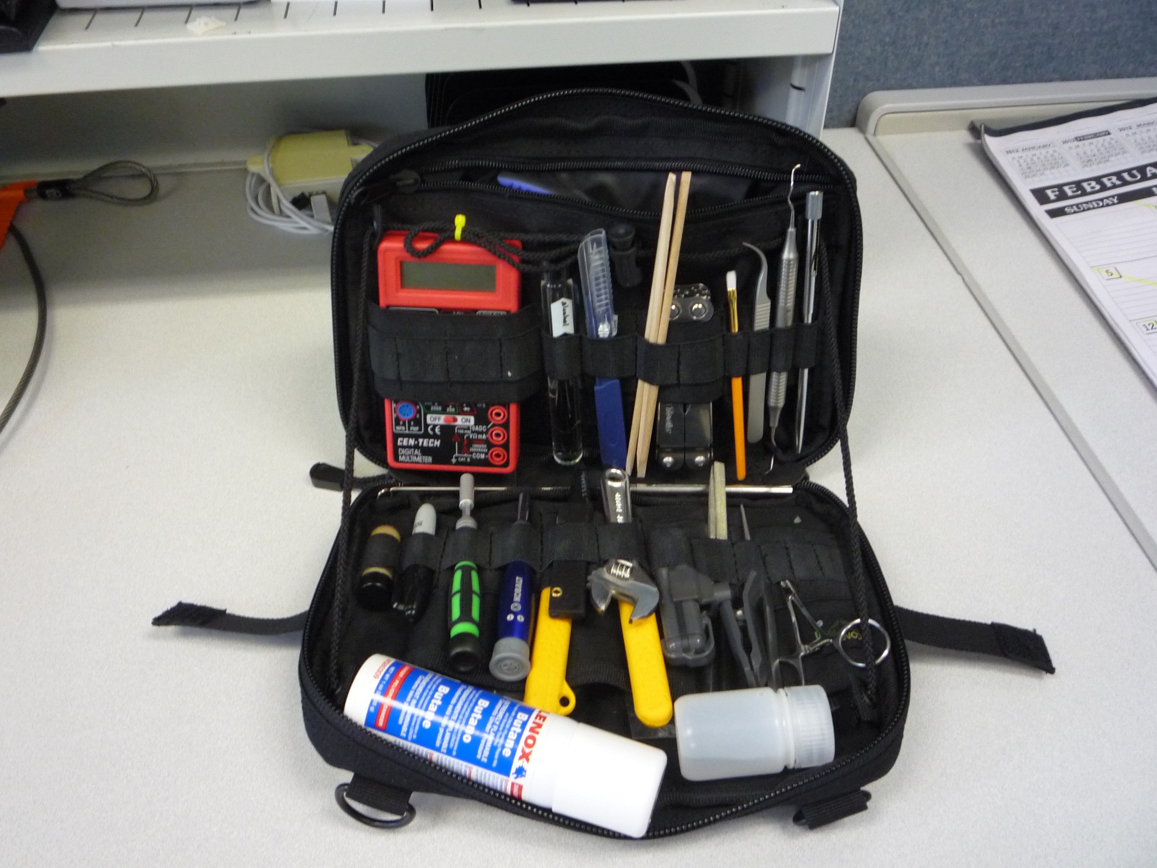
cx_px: 578
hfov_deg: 58.4
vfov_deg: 45.4
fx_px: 1036
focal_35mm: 31
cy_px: 434
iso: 400
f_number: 3.3
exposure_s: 1/25
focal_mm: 5.3
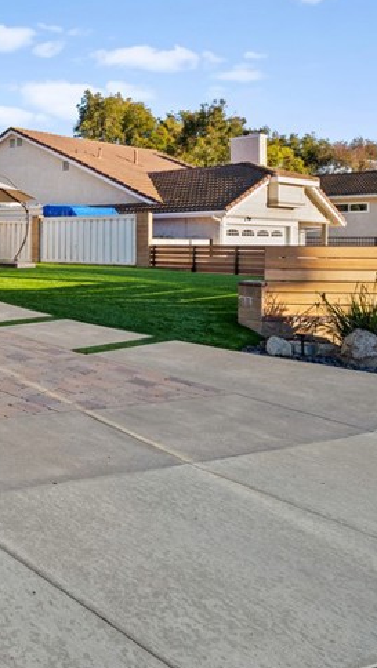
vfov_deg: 61.6
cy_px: 242
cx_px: -139
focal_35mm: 31
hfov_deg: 29.0
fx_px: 550
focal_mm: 14
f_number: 8
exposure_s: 1/640
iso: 1000
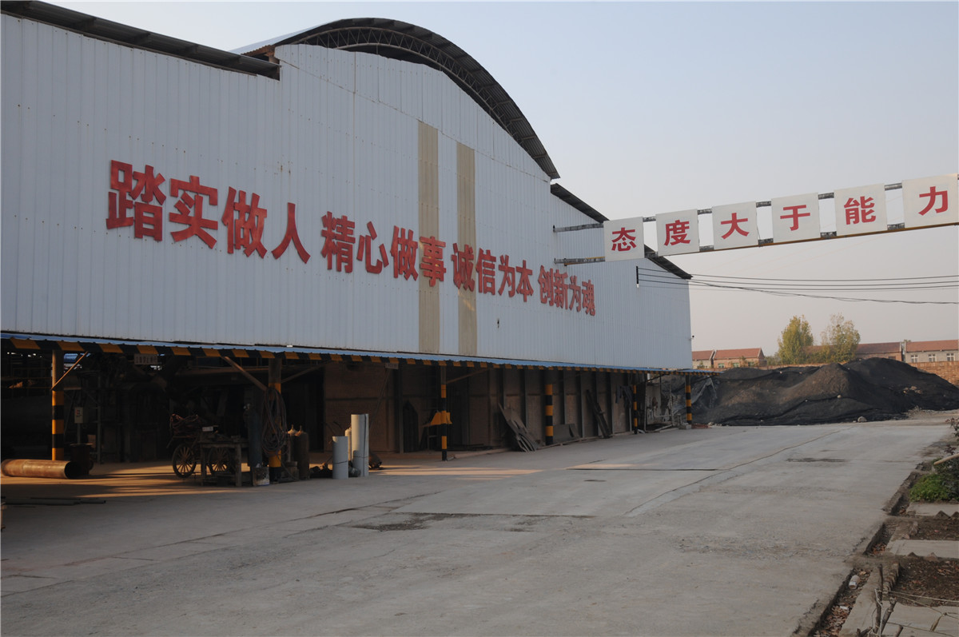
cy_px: 318
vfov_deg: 36.8
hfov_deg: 53.2
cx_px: 480
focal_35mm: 36
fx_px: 958
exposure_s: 1/60
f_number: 13
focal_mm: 24
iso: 200
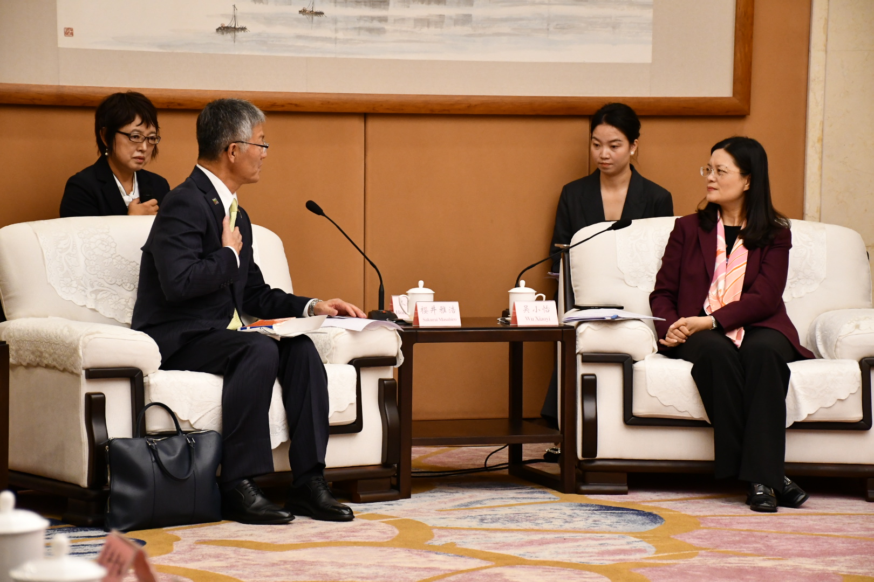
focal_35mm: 99
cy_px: 291
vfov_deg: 13.8
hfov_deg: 20.6
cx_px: 437
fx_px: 2403
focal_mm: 66
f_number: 5
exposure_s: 1/250
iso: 3200
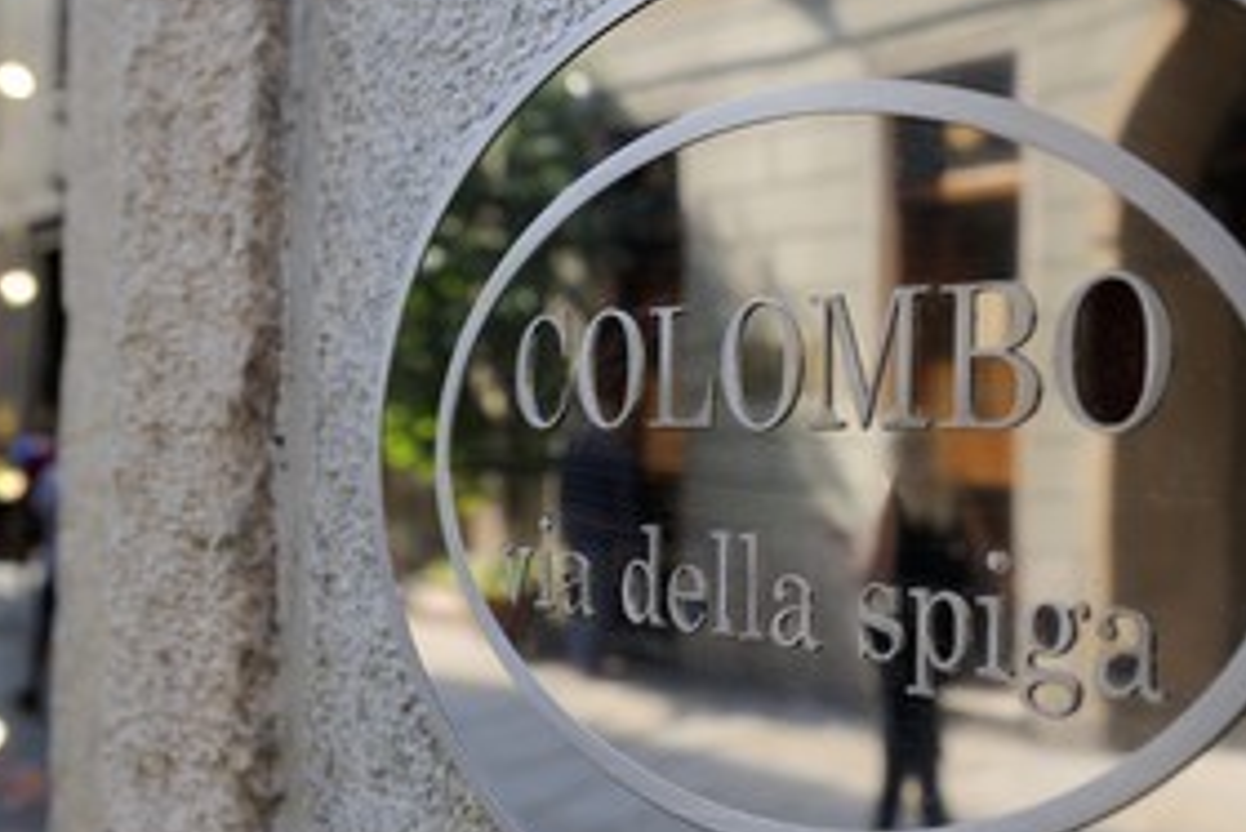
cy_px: 481
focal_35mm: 48
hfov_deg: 41.0
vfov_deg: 28.1
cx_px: 690
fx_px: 1662
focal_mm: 32
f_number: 4.5
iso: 200
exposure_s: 1/200
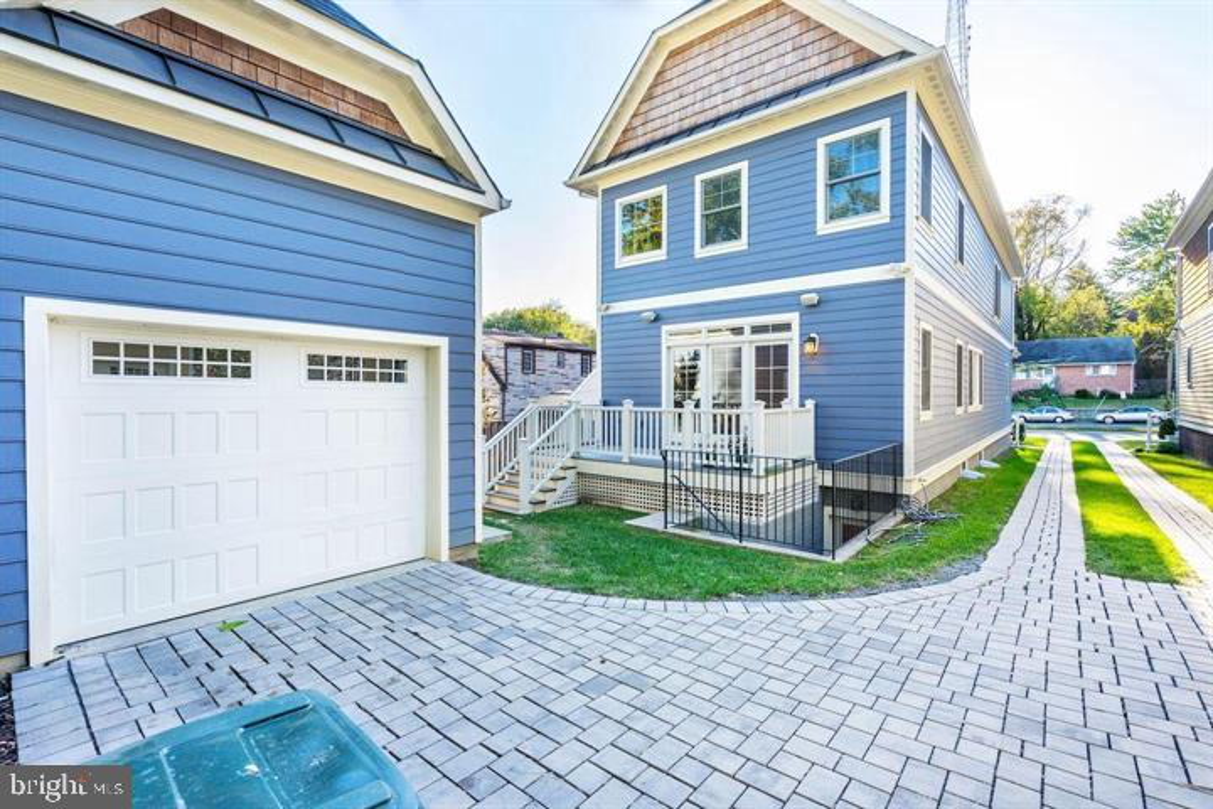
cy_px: 404
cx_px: 606
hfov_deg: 96.7
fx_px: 539
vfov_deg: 73.7
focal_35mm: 16
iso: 200
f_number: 8
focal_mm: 16
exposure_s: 1/100
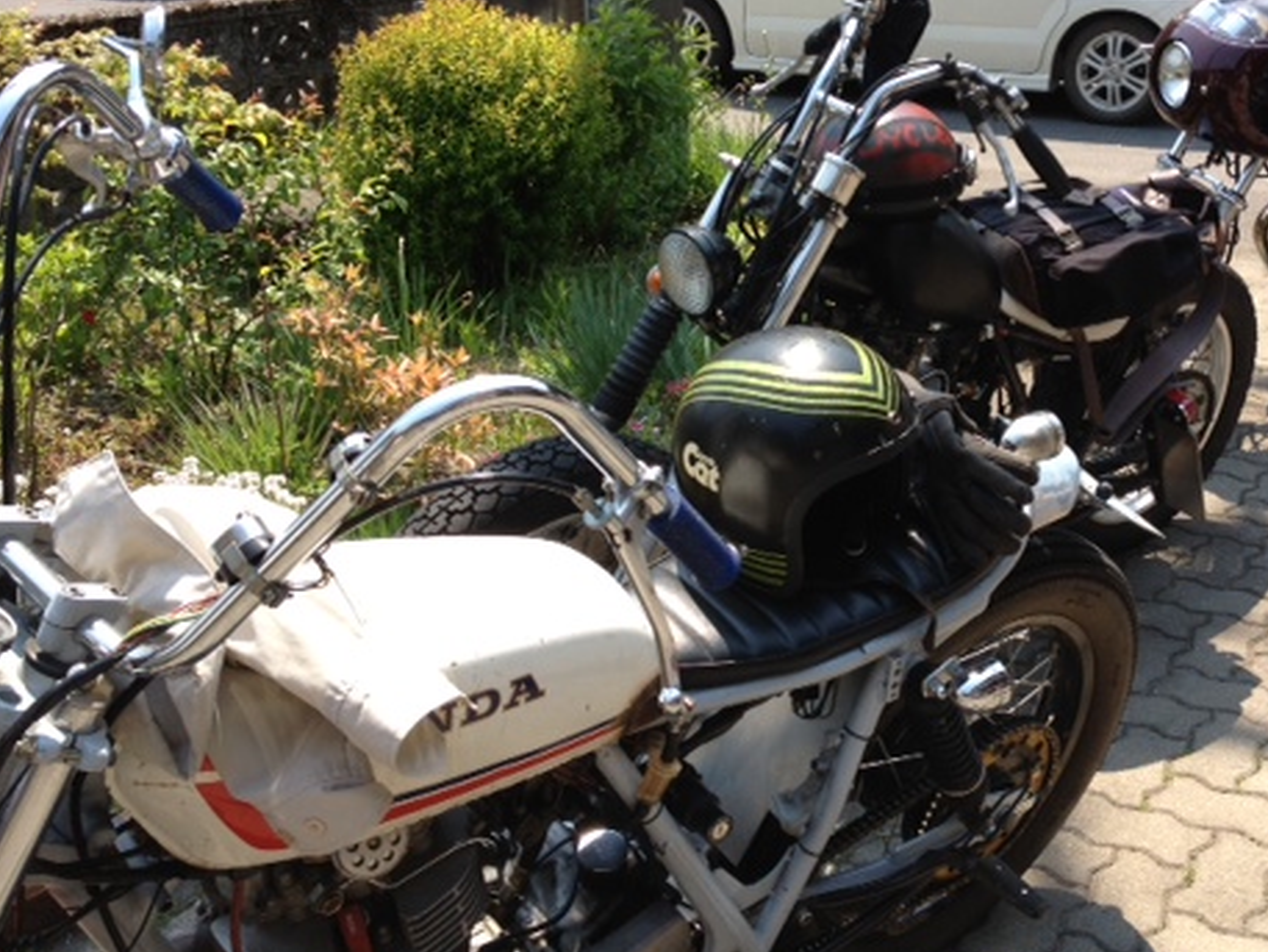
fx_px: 1795
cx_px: 882
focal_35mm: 49
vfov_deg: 29.5
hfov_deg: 38.3
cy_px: 325
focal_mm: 4.28
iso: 64
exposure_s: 1/620
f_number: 2.4
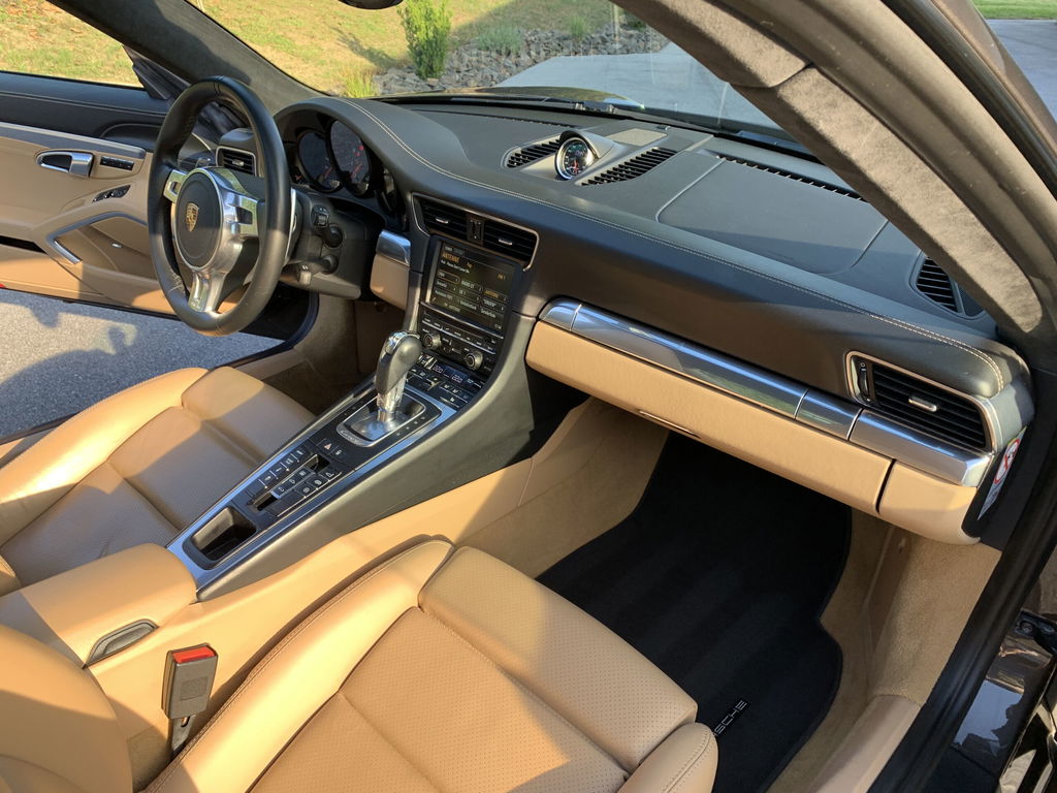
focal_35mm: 26
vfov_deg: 53.1
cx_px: 528
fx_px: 794
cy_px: 396
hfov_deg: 67.3
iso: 25
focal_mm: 4.25
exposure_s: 1/122
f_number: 1.8
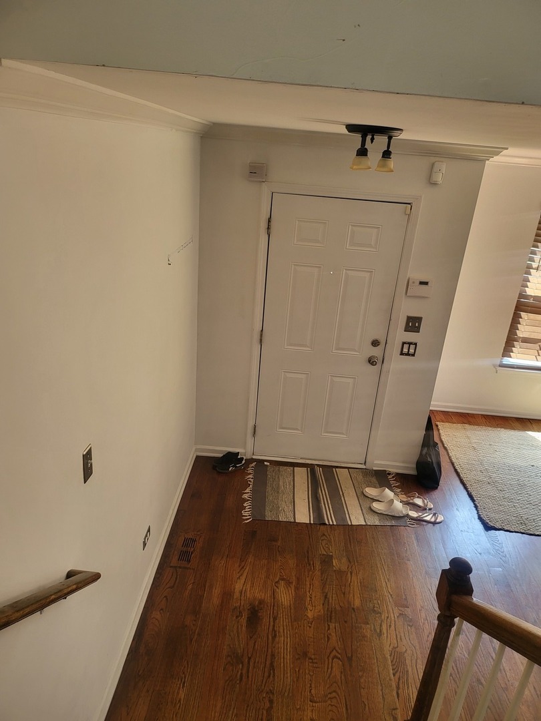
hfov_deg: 56.8
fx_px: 500
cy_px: 360
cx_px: 270
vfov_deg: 71.6
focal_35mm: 24
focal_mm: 5
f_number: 1.8
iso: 200
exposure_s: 1/40
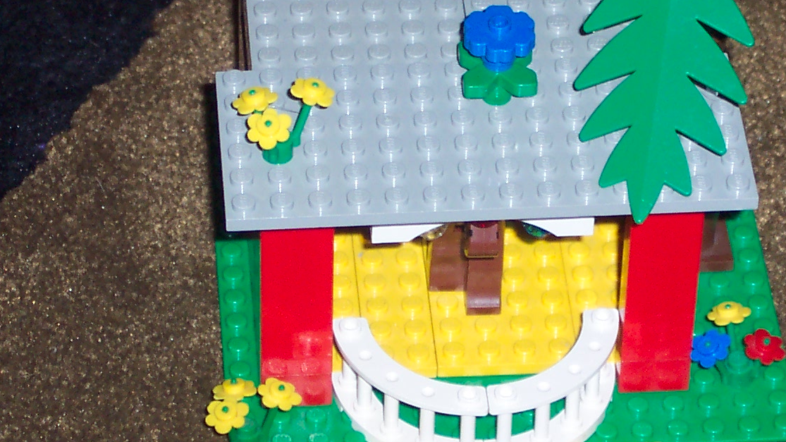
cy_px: 196
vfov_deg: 5.9
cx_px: 477
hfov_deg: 10.5
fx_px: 4272
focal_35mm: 205
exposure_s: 1/90
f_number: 4.8
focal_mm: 21.3
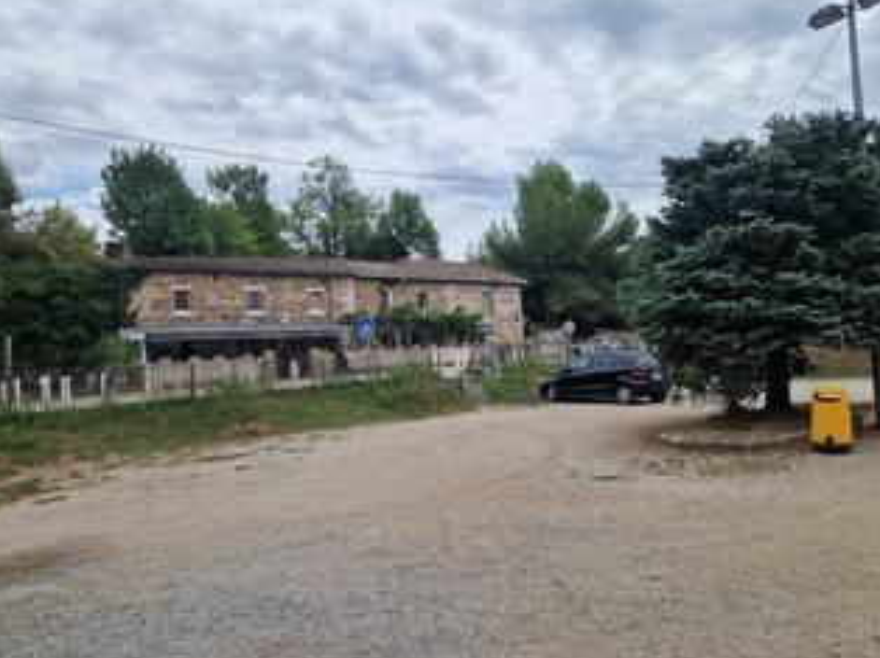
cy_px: 336
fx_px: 660
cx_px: 441
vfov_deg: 53.0
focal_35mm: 26
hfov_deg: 67.3
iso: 50
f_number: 1.8
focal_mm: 5.4
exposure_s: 1/2288
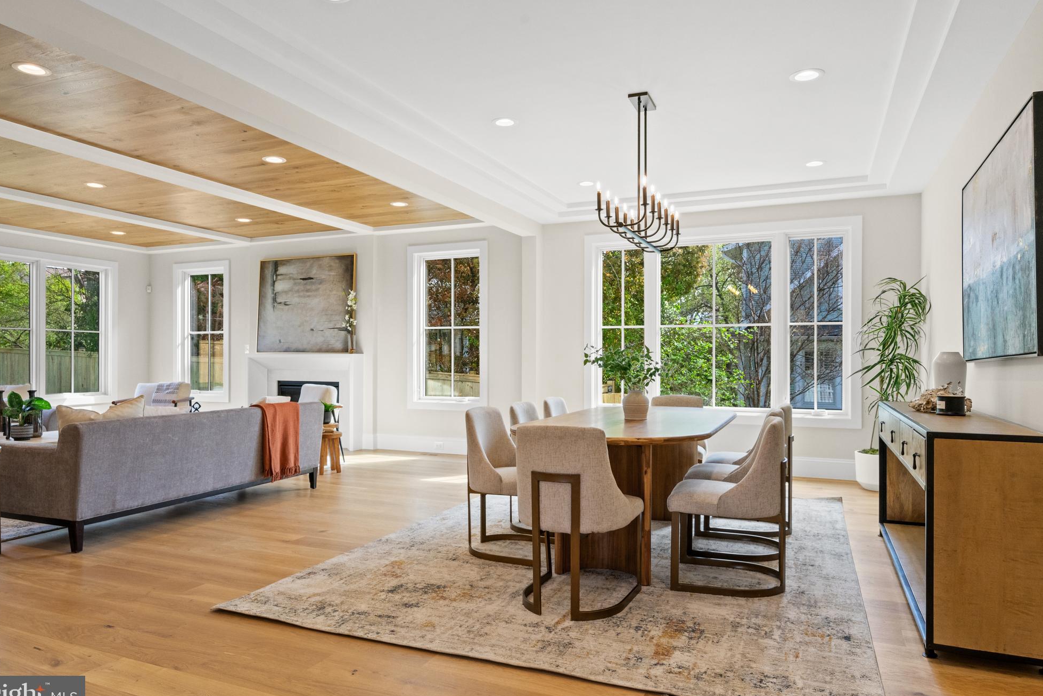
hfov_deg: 76.1
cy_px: 351
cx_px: 512
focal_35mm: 23
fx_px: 666
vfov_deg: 55.1
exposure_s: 1/13
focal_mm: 22
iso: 800
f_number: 10
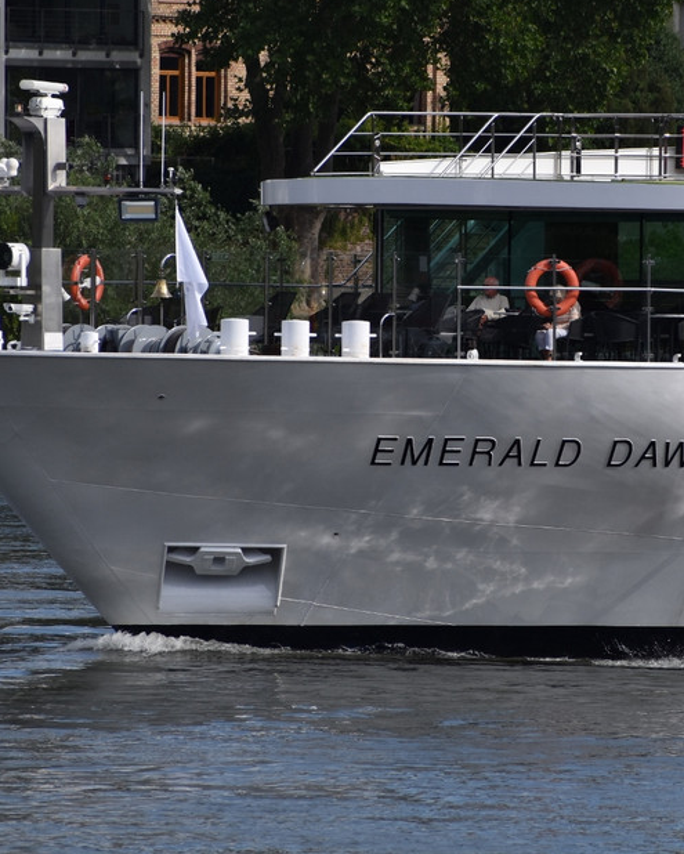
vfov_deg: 3.2
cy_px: 334
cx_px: 419
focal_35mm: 601
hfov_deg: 2.6
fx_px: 15197
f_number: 7.1
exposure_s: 1/800
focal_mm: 220
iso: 200
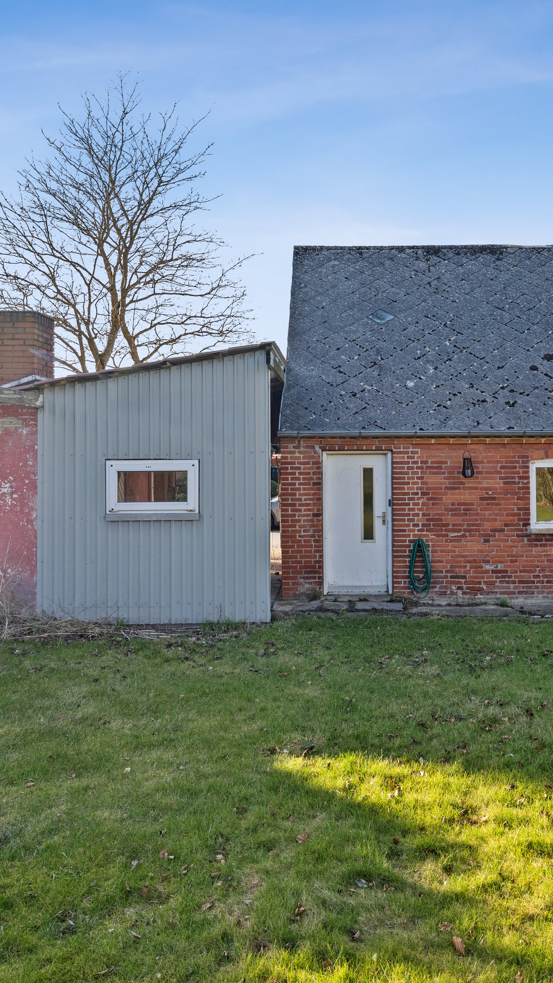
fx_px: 716
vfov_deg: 68.9
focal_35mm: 27
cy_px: 487
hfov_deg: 41.8
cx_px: 353
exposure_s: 1/320
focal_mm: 17.3
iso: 1000
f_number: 7.1
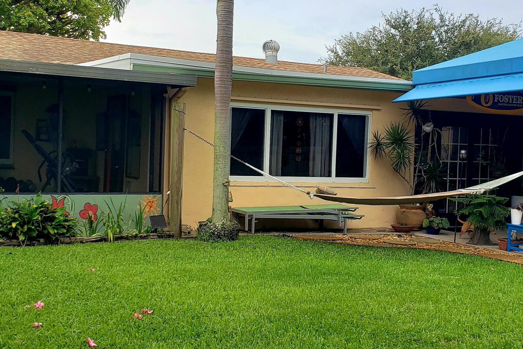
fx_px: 712
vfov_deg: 27.5
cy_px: 187
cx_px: 270
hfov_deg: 40.3
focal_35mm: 49
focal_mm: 4.3
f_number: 2.4
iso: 50
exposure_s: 1/365
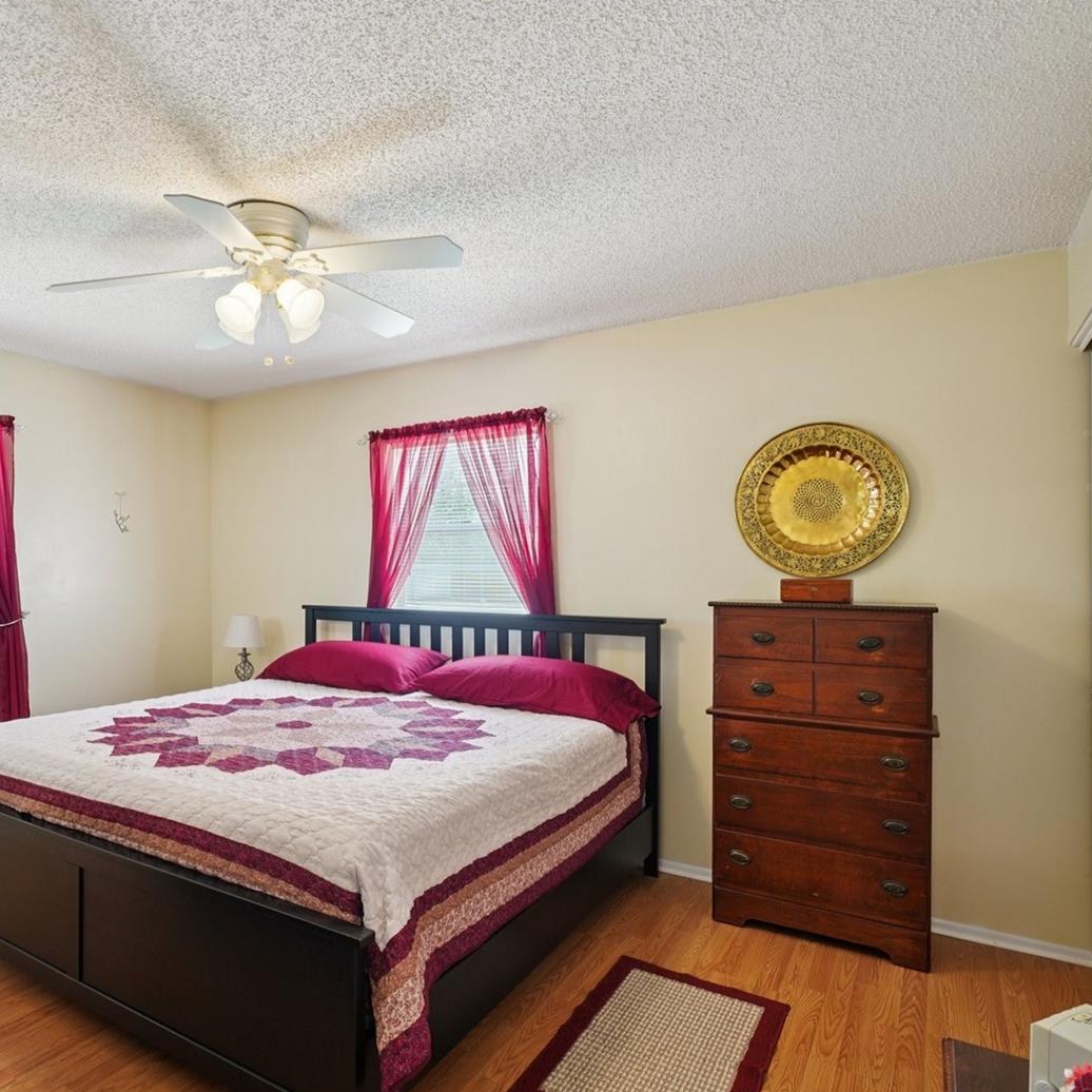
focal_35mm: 21
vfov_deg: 72.1
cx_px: 413
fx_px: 749
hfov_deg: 71.0
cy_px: 555
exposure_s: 1/60
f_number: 8
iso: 800
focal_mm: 16
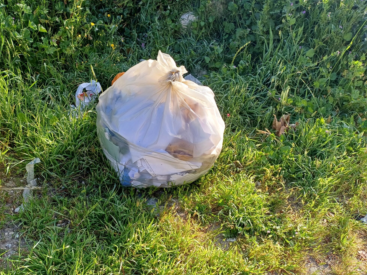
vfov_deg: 42.9
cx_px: 135
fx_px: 350
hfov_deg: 54.6
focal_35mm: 33
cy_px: 132
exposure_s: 1/323
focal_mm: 4.65
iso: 50
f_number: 1.8
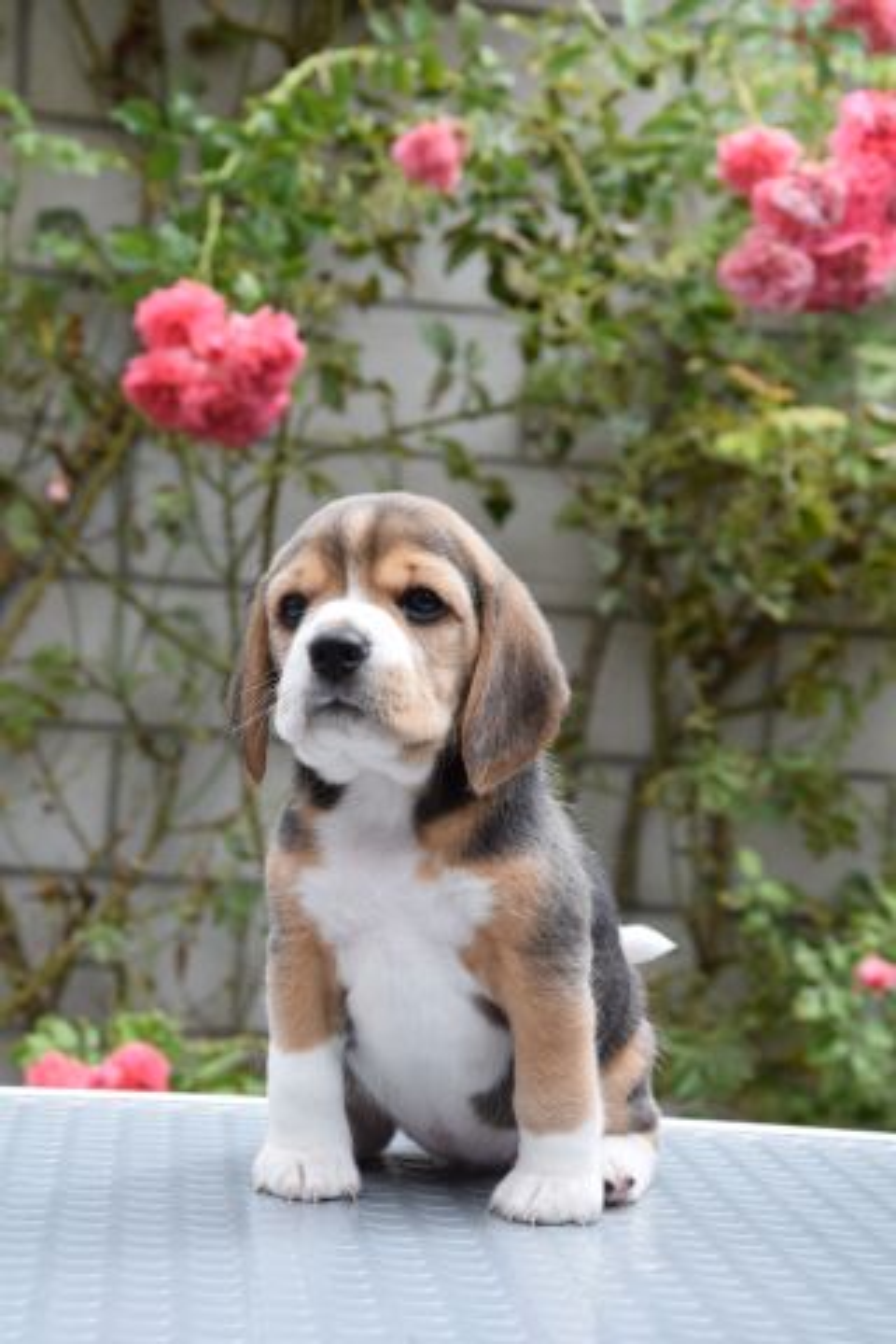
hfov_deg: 15.7
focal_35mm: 87
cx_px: 448
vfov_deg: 23.4
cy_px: 672
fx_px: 3248
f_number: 8
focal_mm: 58
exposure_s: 1/250
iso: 400
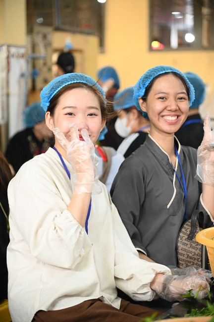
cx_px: 107
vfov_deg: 19.5
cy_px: 161
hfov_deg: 13.0
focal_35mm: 105
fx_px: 938
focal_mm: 105
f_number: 4
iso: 5000
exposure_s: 1/160
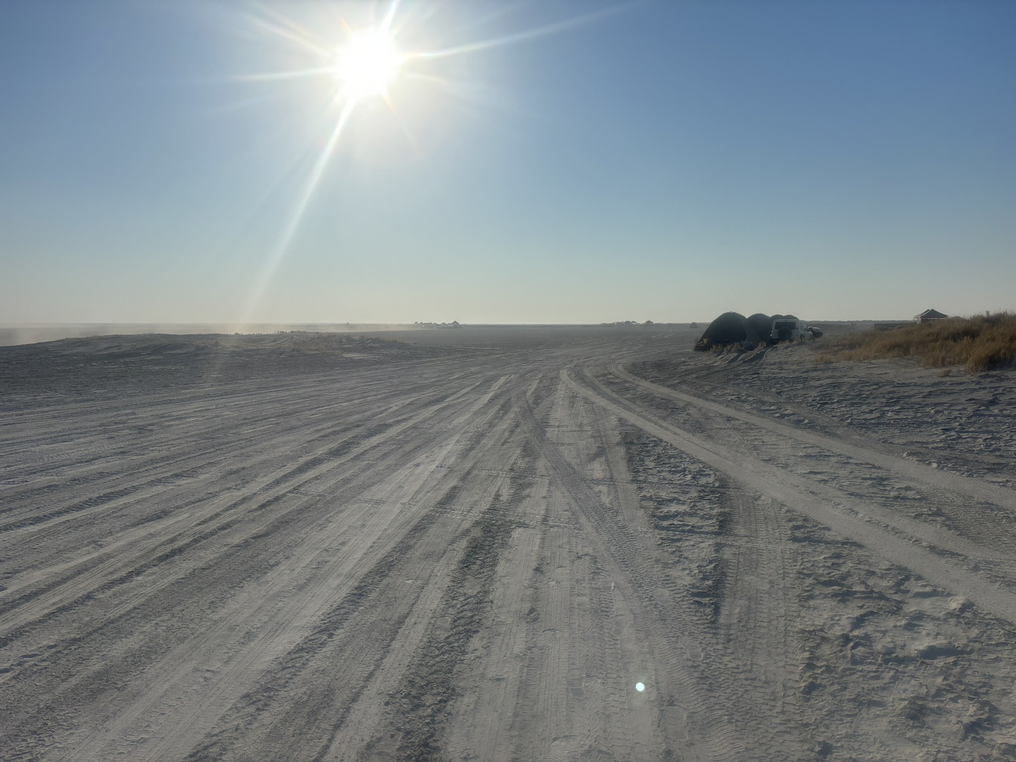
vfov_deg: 53.1
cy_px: 381
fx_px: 763
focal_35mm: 26
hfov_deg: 67.3
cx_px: 508
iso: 50
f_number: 1.6
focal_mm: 5.96
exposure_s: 1/13889
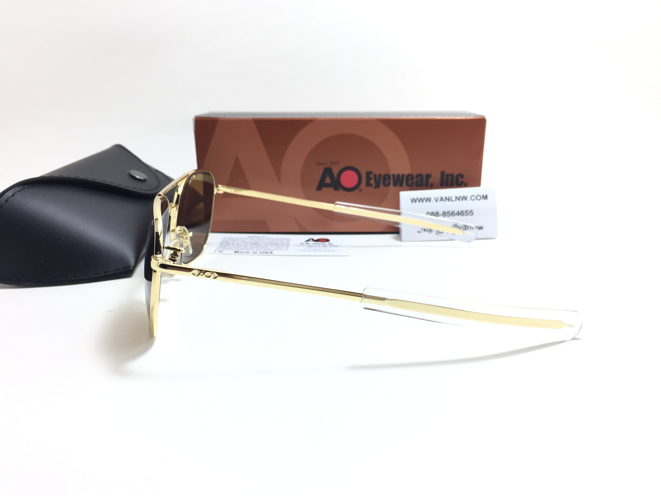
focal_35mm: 29
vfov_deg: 48.2
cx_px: 330
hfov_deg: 61.7
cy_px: 248
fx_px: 554
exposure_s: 1/100
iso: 50
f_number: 2.2
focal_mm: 4.15
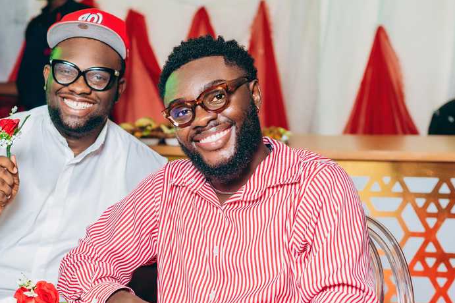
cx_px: 121
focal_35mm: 81
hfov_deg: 24.8
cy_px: 181
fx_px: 1023
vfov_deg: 16.8
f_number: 3.2
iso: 250
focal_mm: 50
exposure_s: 1/200
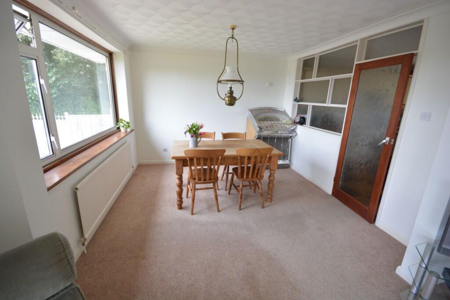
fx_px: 188
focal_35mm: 15
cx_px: 225
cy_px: 150
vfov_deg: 77.3
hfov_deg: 100.4
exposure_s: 1/25
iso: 400
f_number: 8
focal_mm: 10
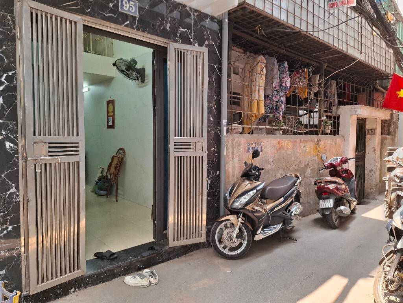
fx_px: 268
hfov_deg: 73.9
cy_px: 152
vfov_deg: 58.9
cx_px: 202
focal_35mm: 23
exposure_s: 1/100
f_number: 1.8
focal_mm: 5.54
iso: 100
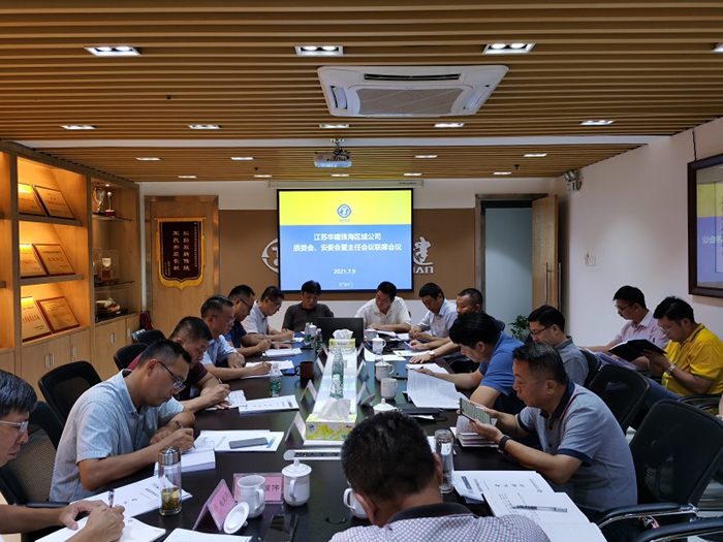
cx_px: 362
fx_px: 564
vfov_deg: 51.4
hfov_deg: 65.3
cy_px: 271
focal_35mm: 27
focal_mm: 5.56
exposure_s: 1/100
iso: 100
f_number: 1.6
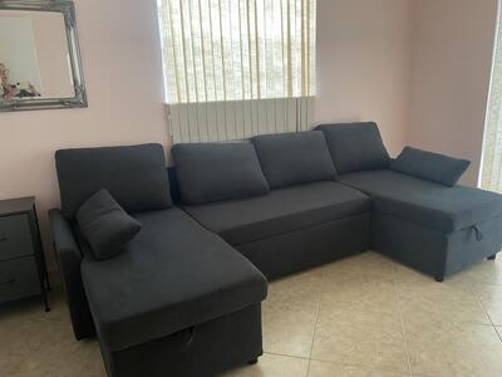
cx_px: 251
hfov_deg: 67.3
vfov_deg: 53.1
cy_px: 188
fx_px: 377
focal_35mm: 26
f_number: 1.8
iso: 160
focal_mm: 4.25
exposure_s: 1/60
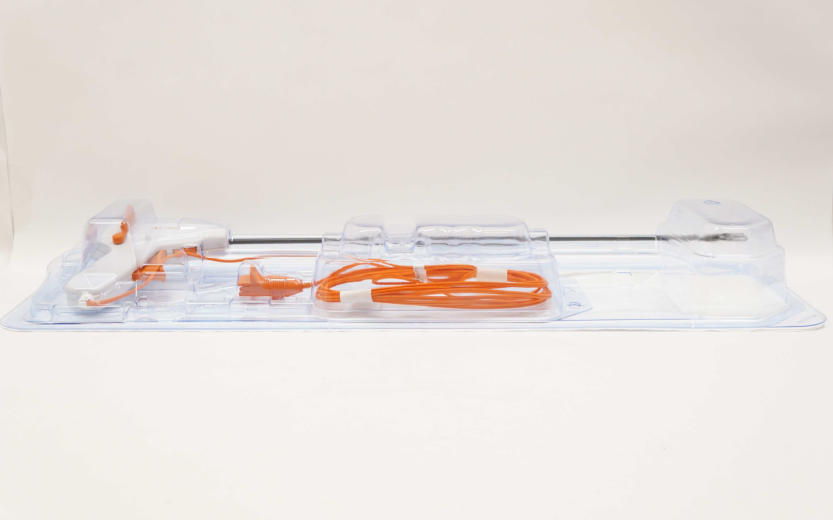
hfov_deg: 47.7
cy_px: 264
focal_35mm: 42
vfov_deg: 30.9
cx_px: 418
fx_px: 942
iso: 400
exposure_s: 1/60
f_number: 5.6
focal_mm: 27
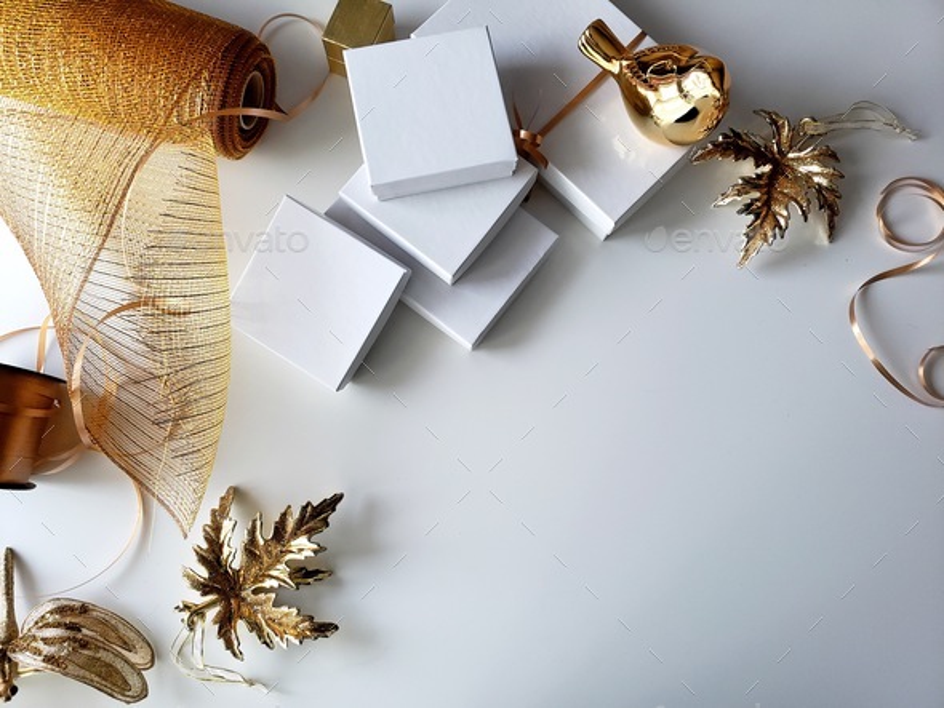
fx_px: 709
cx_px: 472
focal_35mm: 26
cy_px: 354
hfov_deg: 67.3
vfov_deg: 53.1
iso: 250
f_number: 2.4
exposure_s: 1/60
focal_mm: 4.3
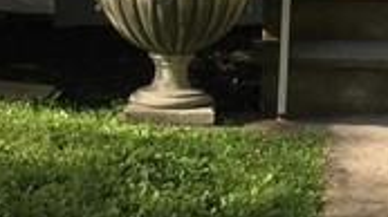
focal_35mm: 187
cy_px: -353
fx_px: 1922
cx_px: 334
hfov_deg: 11.5
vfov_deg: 6.1
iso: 32
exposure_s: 1/421
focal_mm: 4.15
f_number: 2.2
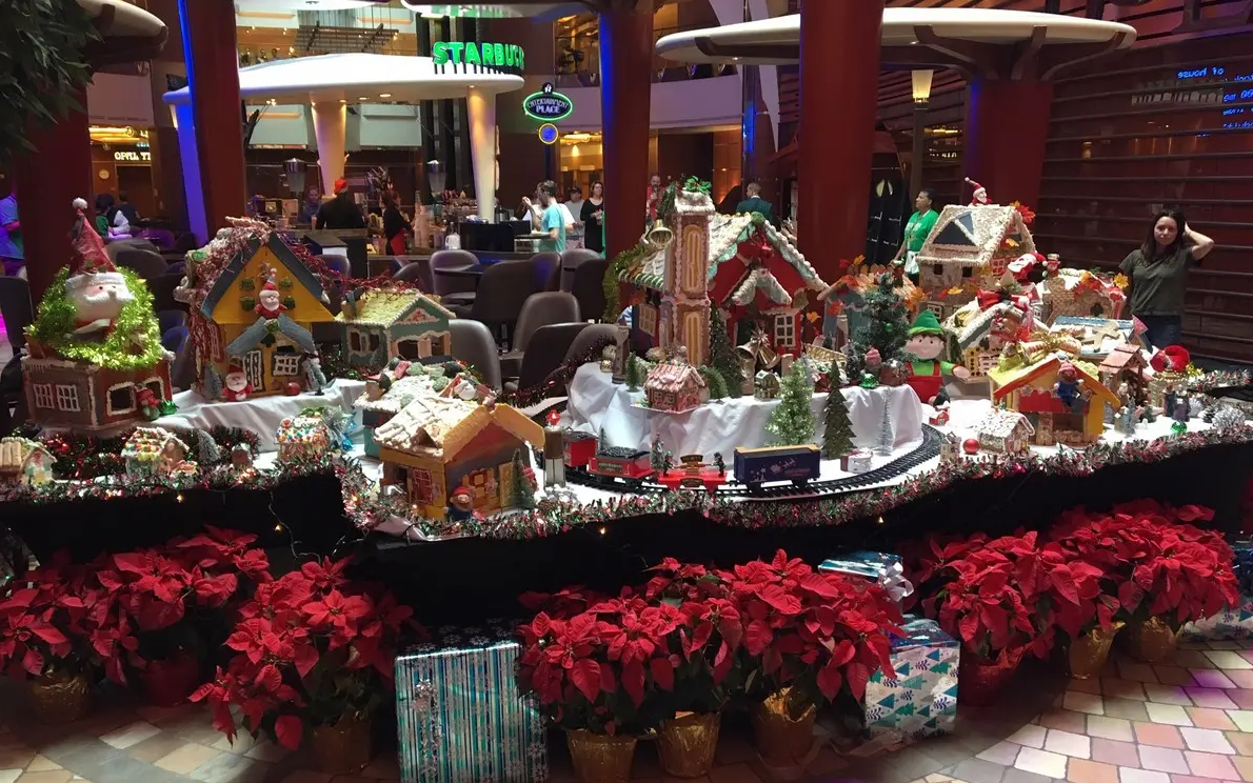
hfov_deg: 61.2
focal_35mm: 31
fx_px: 1059
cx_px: 631
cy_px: 404
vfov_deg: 40.6
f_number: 2.2
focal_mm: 4.15
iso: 100
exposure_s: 1/30
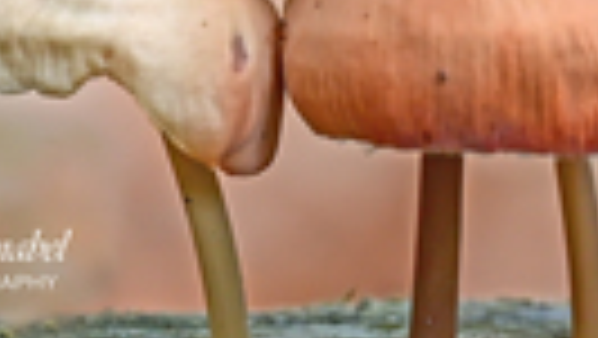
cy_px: -225
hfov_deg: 5.6
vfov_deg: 3.2
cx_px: 796
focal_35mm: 380
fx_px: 6029
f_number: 7.1
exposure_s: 1/125
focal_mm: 105
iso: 400
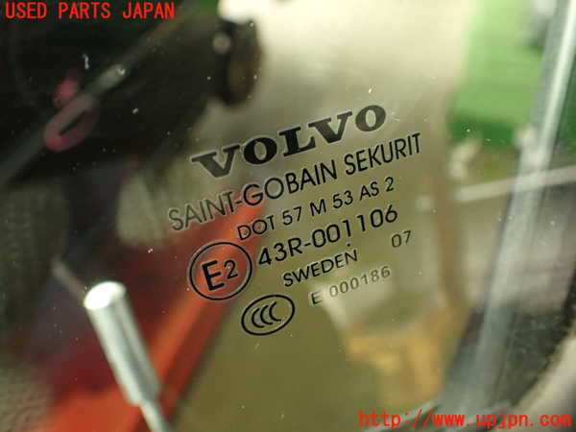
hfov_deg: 56.8
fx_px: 532
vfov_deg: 44.2
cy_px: 216
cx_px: 288
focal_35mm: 32
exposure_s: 1/30
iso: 250
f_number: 2.4
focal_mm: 5.79
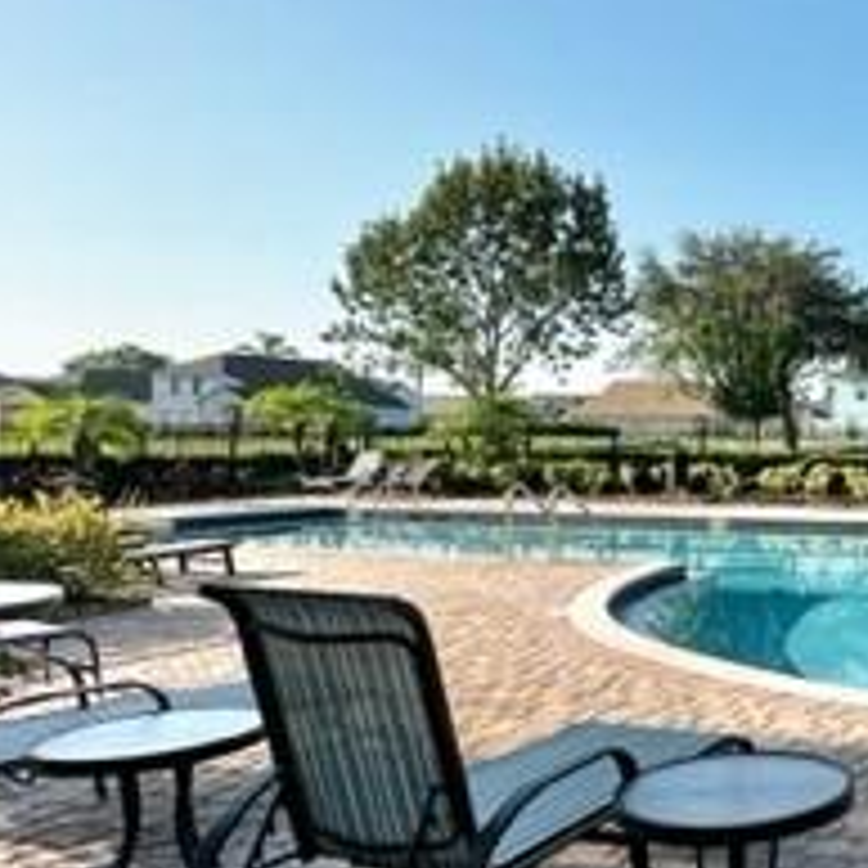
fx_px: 1163
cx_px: 985
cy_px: 400
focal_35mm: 41
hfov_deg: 34.5
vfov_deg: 40.9
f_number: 2.2
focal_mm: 2.22
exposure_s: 1/1531
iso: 50
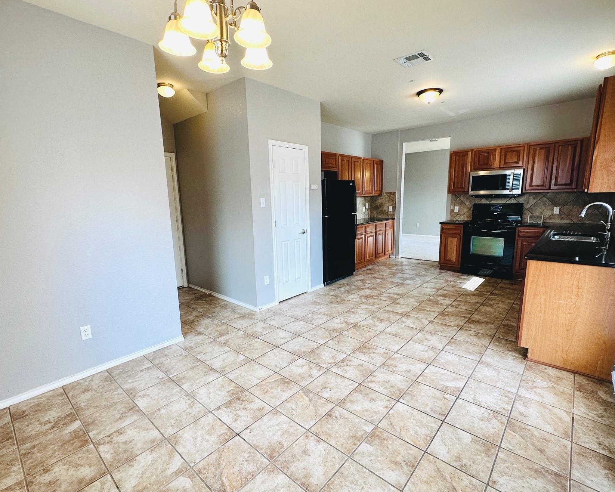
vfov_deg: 77.0
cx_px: 303
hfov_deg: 89.6
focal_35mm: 17
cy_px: 253
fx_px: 309
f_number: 2.2
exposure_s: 1/120
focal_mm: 2.22
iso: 125
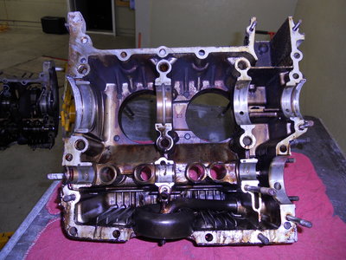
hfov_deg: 65.3
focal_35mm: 27
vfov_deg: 51.4
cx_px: 173
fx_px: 270
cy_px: 130
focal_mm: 4.9
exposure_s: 1/25
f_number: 3.2
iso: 80
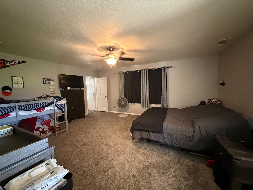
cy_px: 95
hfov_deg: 102.1
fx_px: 102
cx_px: 126
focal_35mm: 14
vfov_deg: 85.7
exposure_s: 1/40
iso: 1250
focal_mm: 2.22
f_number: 2.2
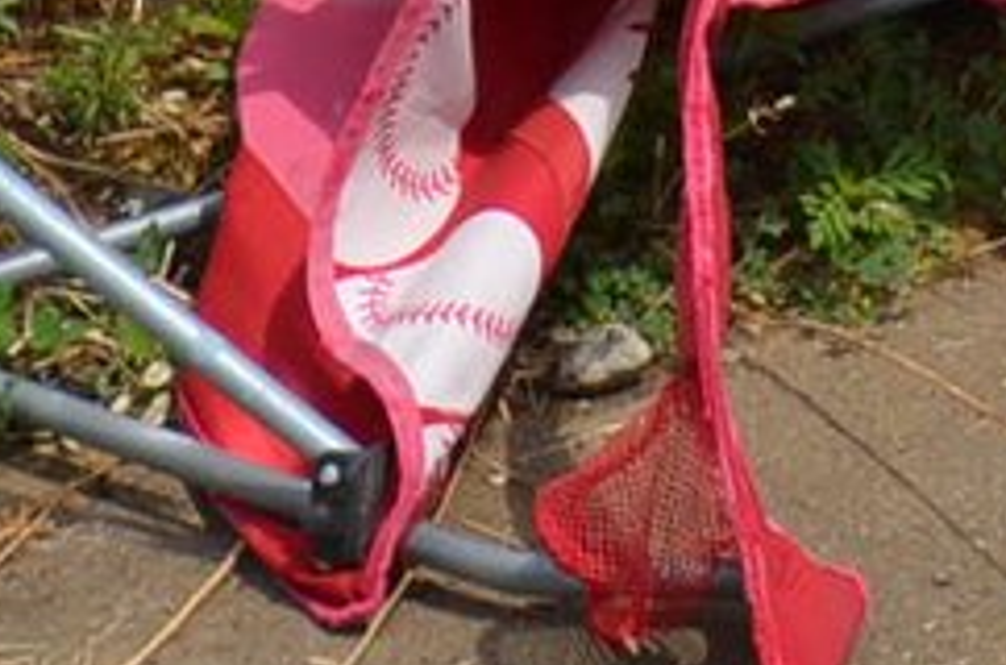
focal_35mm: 255
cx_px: 3030
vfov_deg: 5.1
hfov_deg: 7.2
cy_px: -1374
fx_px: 7107
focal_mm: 24
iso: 100
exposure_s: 1/320
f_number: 9
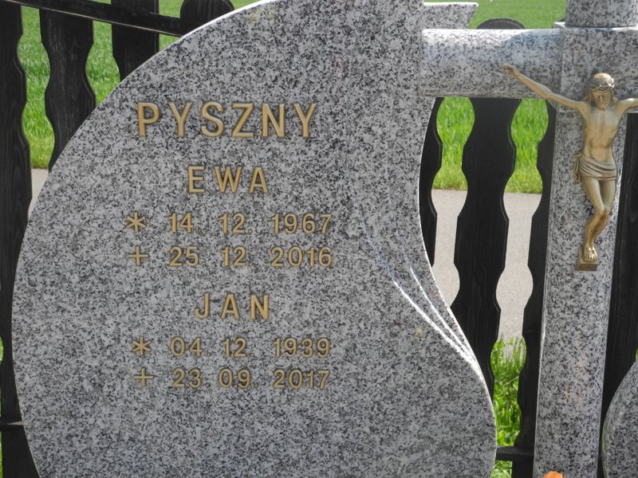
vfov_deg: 24.0
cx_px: 319
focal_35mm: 61
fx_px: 1124
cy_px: 239
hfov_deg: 31.7
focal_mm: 13
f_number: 3.5
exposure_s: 1/500
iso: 100
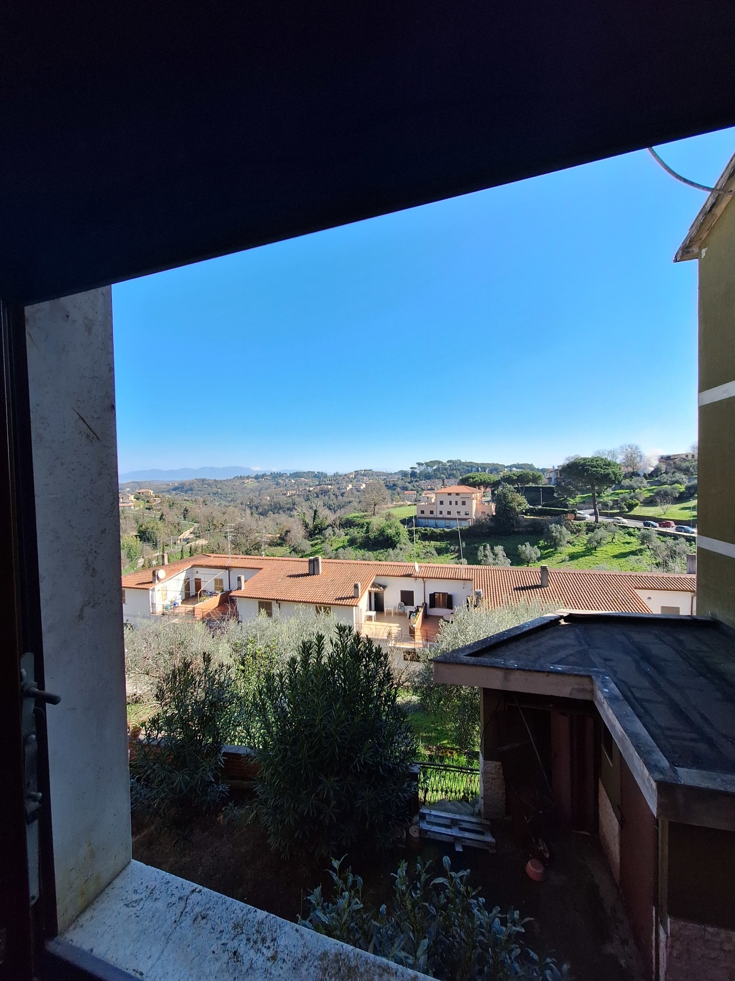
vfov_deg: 106.2
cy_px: 490
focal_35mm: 13
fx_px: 368
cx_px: 368
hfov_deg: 89.9
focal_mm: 1.74
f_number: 2.2
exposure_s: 1/1346
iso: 40
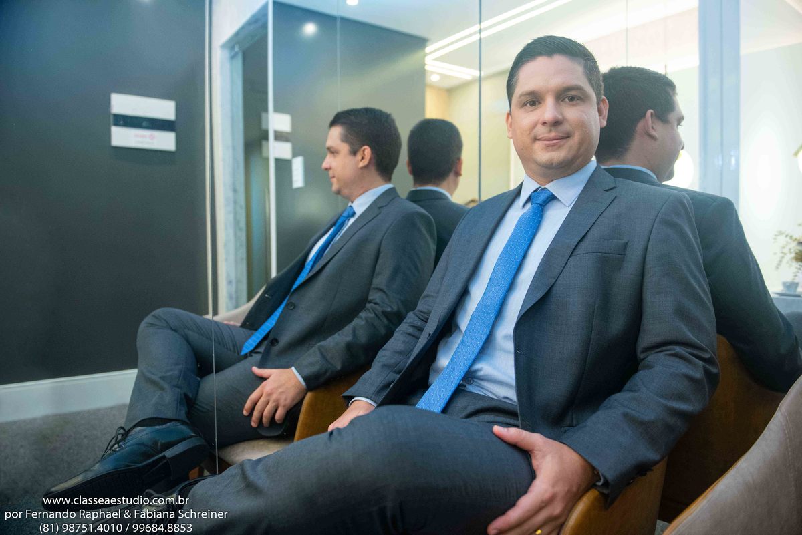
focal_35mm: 24
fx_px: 535
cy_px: 268
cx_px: 401
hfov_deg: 73.7
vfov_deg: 53.2
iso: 2000
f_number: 2.8
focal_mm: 24
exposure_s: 1/200
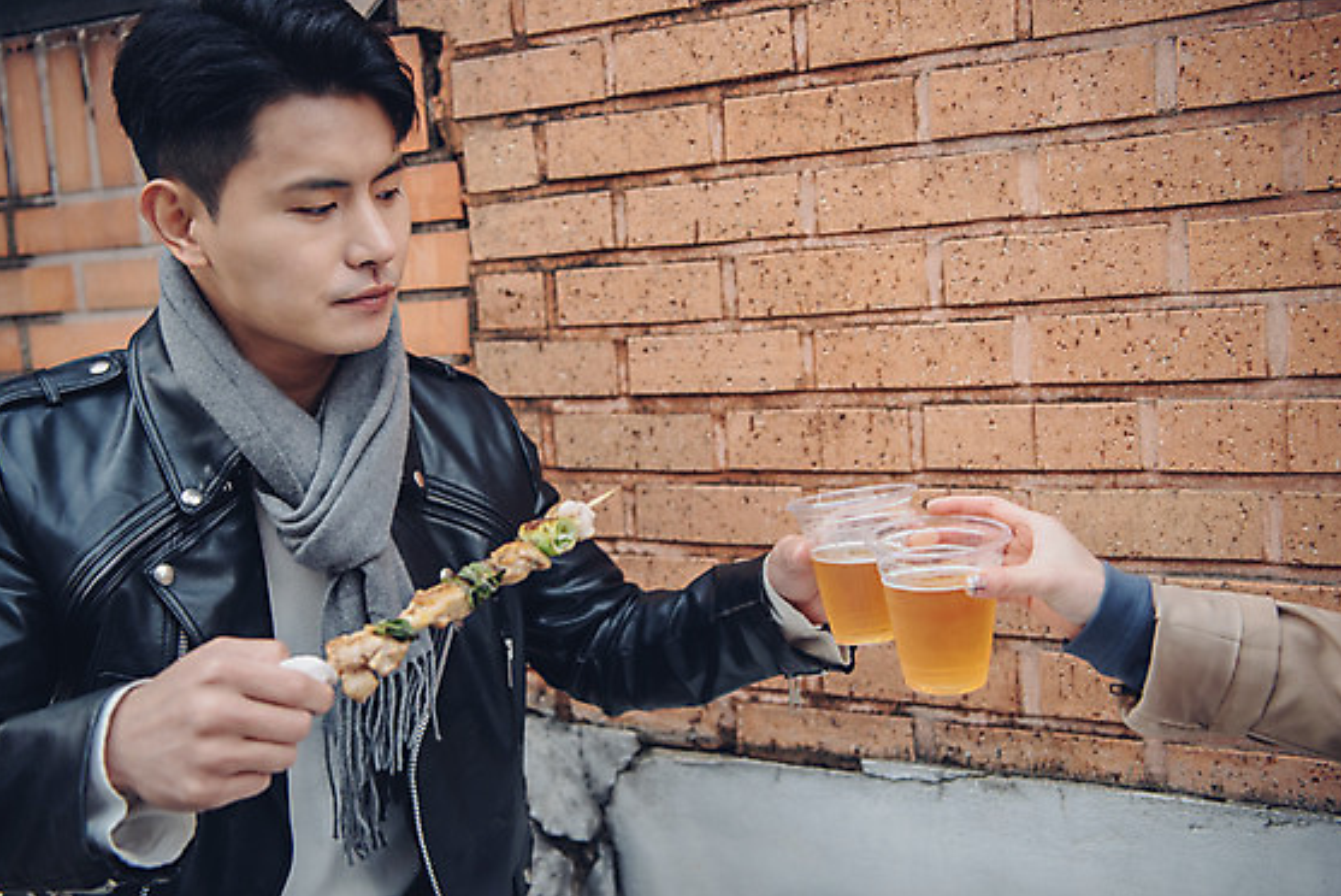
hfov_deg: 45.4
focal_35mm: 43
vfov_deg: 31.2
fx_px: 1603
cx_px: 632
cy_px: 453
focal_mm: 40
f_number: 2.8
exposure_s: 1/40
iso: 640
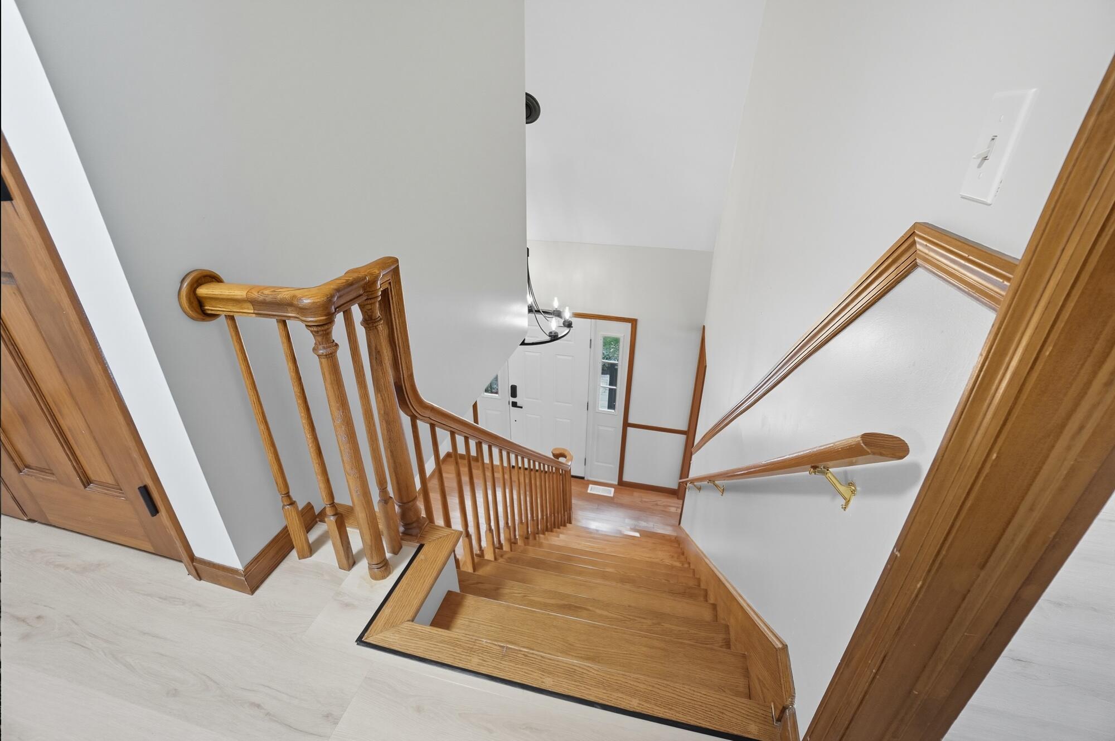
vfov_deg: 77.2
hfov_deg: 100.4
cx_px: 558
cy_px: 370
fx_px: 464
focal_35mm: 15
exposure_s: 1/125
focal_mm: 10
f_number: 4
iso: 100
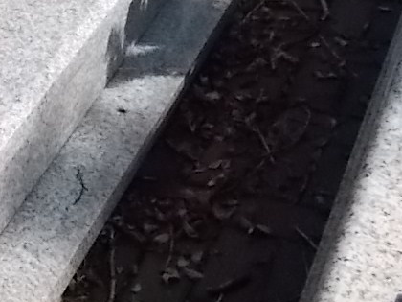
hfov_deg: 18.8
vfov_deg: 14.5
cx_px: -69
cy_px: -61
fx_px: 1150
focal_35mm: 99
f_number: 8
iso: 400
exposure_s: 1/640
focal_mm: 4.6
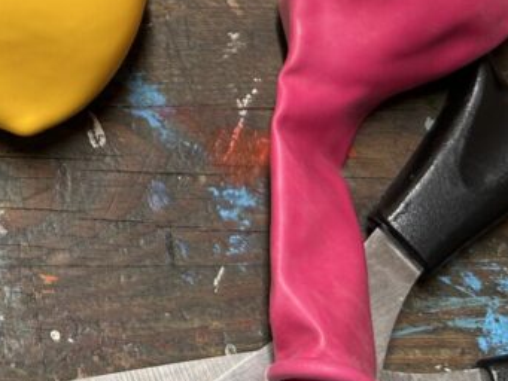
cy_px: -109
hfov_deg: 23.0
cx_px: -97
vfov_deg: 17.7
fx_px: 1145
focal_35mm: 78
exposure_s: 1/100
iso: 100
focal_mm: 5.7
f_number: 1.5
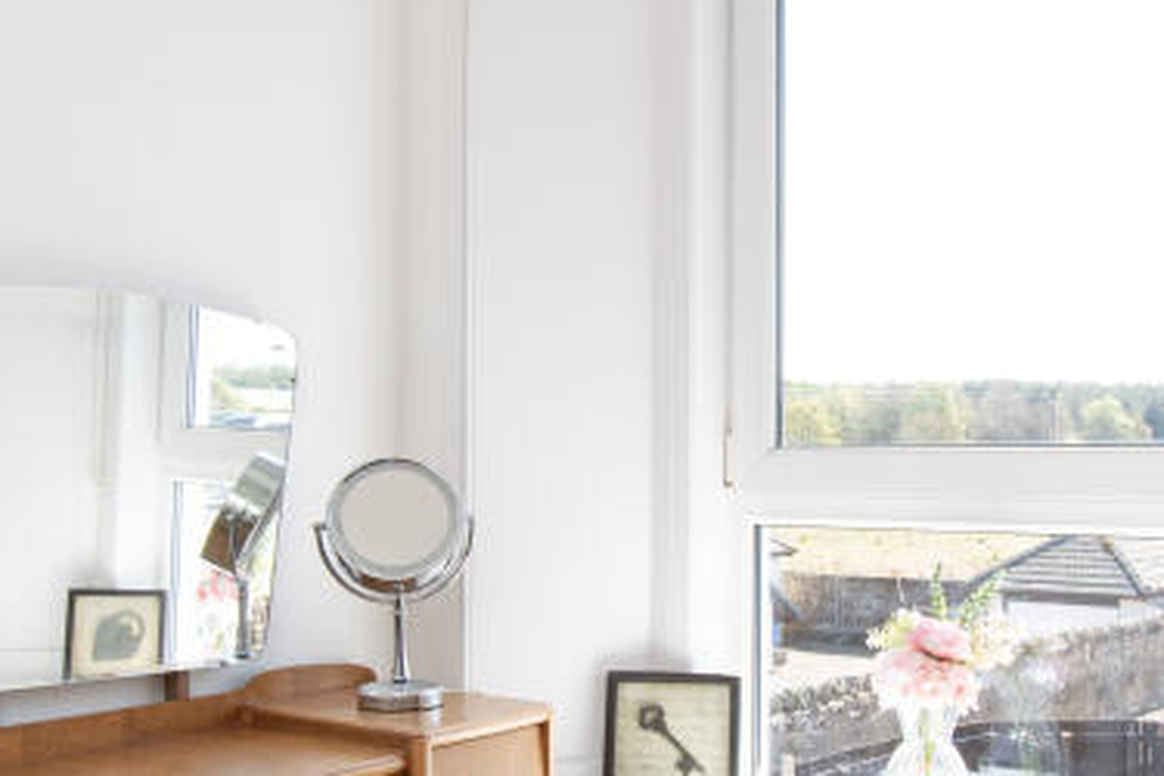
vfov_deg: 32.2
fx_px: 1326
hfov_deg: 47.3
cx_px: 667
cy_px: 543
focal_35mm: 41
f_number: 9
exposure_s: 1/60
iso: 250
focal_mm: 10
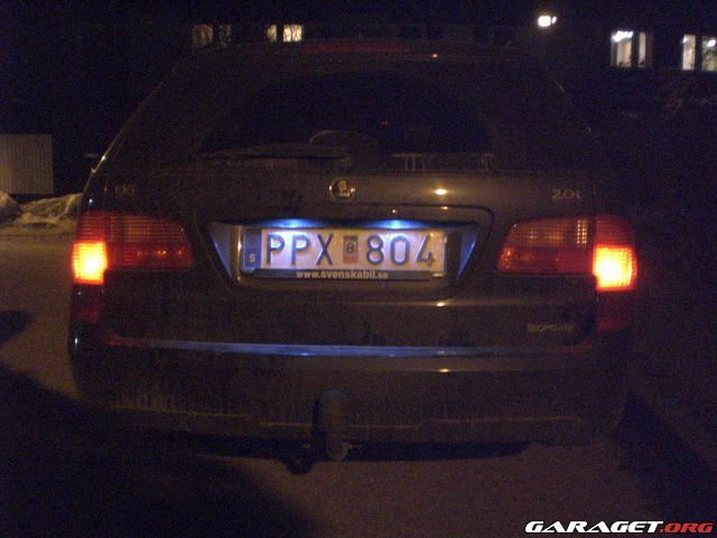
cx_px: 358
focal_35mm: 38
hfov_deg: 49.0
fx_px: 787
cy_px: 269
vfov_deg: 37.7
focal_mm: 6.3
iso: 800
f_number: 3.1
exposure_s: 1/15
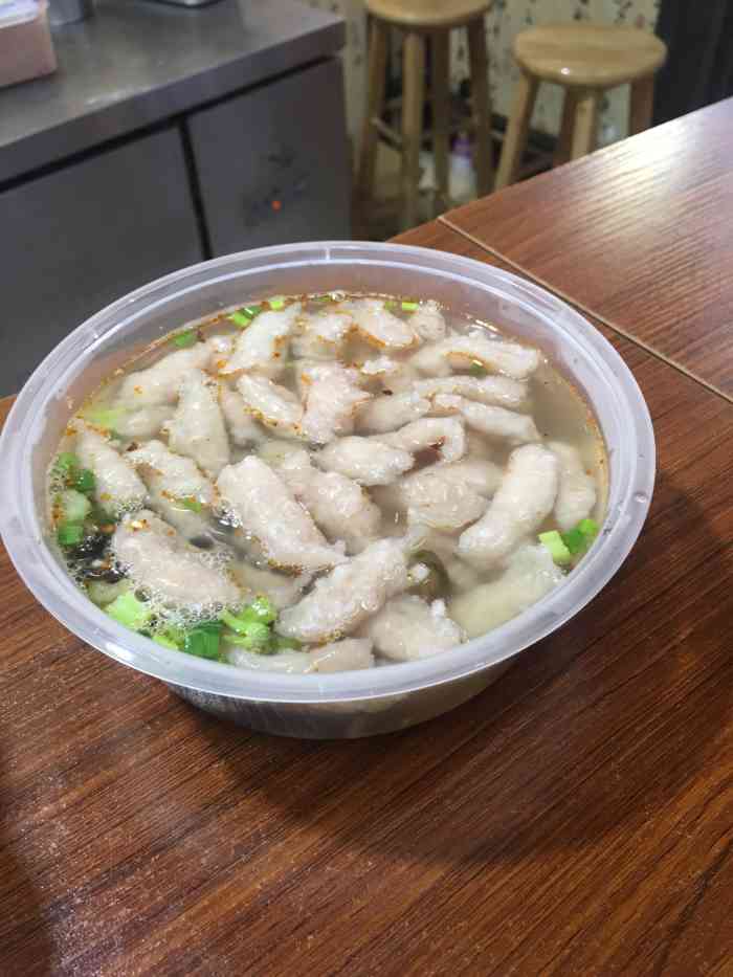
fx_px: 819
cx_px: 366
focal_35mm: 29
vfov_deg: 61.7
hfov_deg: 48.2
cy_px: 488
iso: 100
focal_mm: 4.15
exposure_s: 1/17
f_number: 2.2
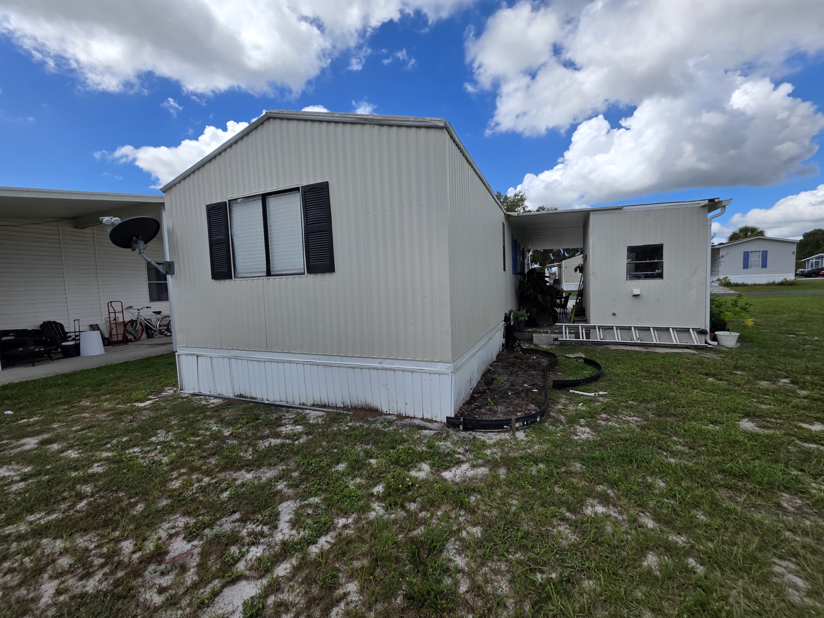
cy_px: 309
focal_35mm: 13
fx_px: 309
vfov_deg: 89.9
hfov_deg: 106.2
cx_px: 412
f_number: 1.9
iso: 40
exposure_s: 1/2572
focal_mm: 2.2
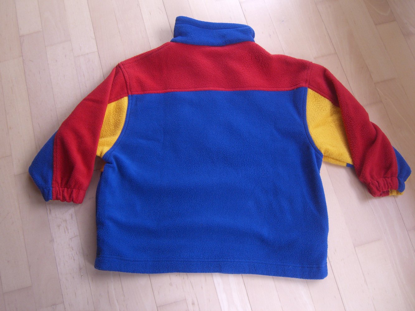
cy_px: 156
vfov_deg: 37.7
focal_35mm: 38
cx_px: 208
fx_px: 456
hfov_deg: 49.0
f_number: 2.8
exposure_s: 1/25
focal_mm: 7.9
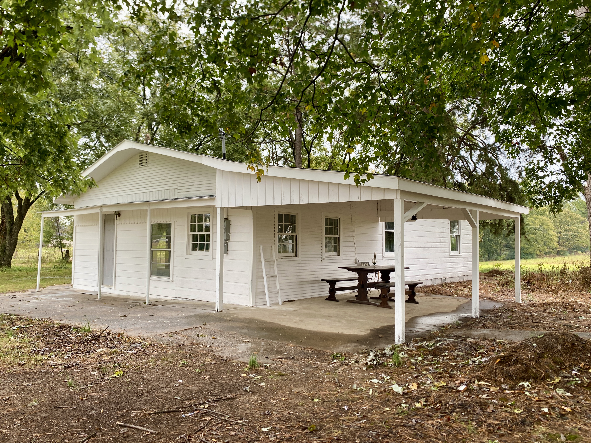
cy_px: 222
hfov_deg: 67.3
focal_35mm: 26
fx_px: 444
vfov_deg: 53.1
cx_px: 296
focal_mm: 4.25
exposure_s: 1/122
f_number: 1.8
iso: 50
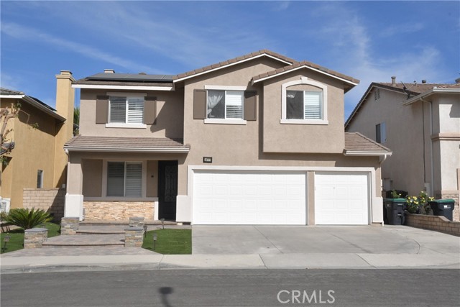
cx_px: 230
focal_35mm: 36
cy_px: 154
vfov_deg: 36.9
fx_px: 460
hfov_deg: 53.1
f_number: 16
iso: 800
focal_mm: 24
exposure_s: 1/1000
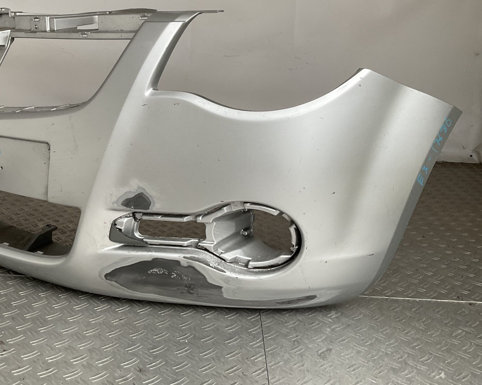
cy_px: 131
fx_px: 571
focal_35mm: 40
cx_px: 155
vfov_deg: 37.0
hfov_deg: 45.0
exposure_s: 1/50
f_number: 1.8
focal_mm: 3
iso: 40
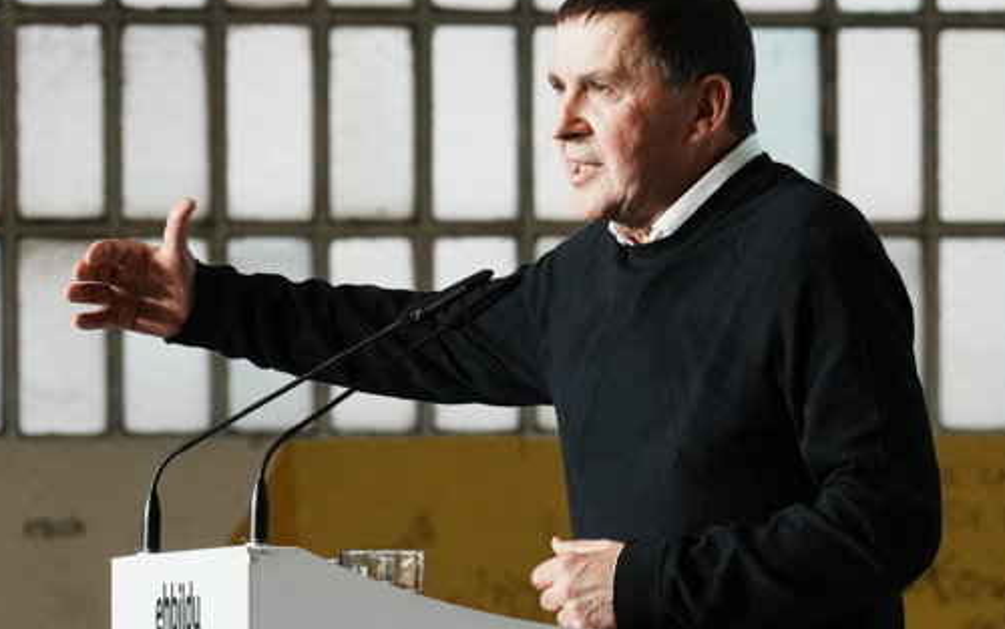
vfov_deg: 4.0
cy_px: 271
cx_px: 442
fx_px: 8933
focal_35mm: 326
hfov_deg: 6.4
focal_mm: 155
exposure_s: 1/250
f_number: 8
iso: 2000
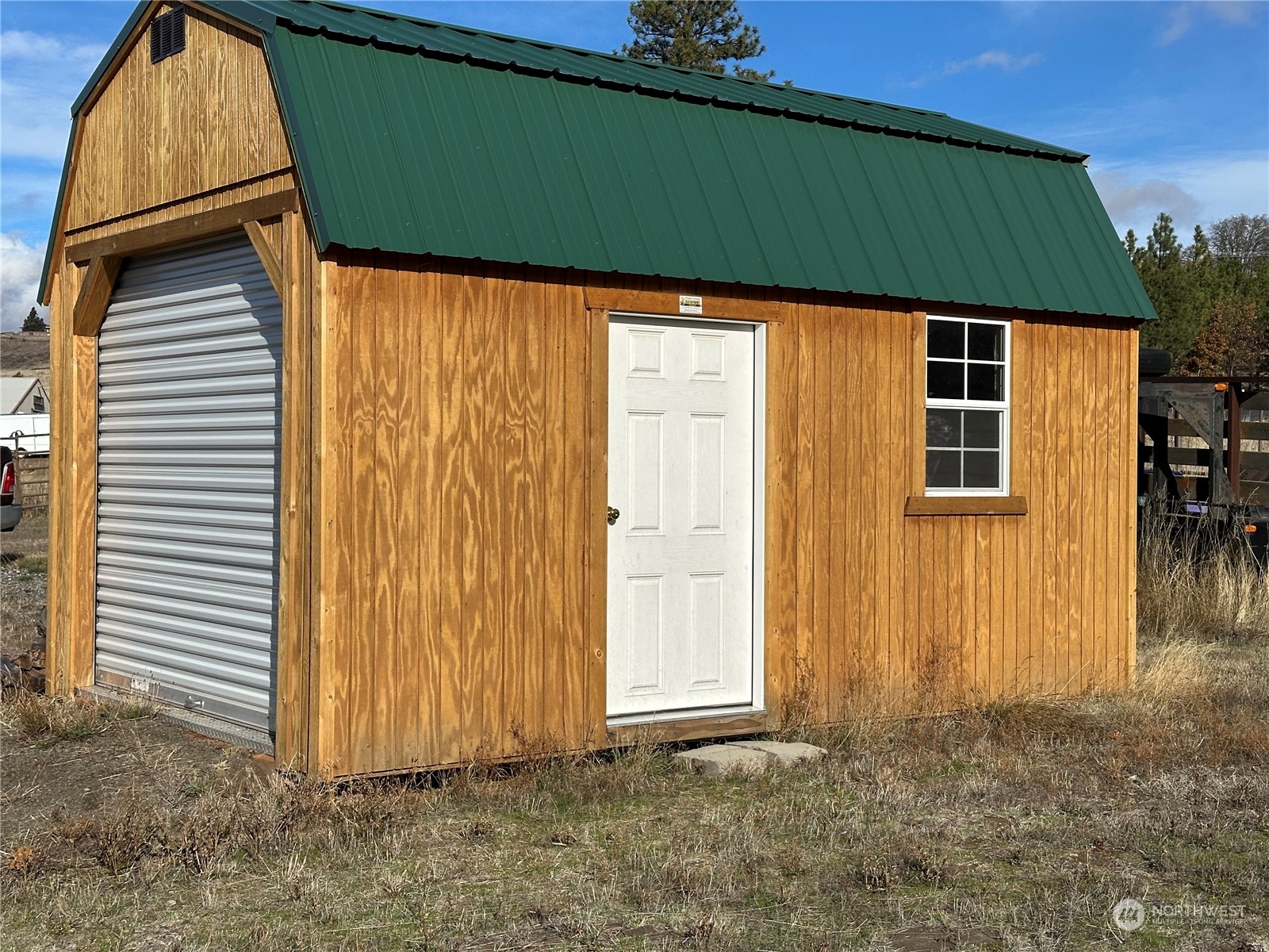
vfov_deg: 30.3
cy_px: 476
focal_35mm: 48
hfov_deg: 39.7
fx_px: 1760
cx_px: 634
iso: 64
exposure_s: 1/8929
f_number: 1.78
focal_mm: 6.86
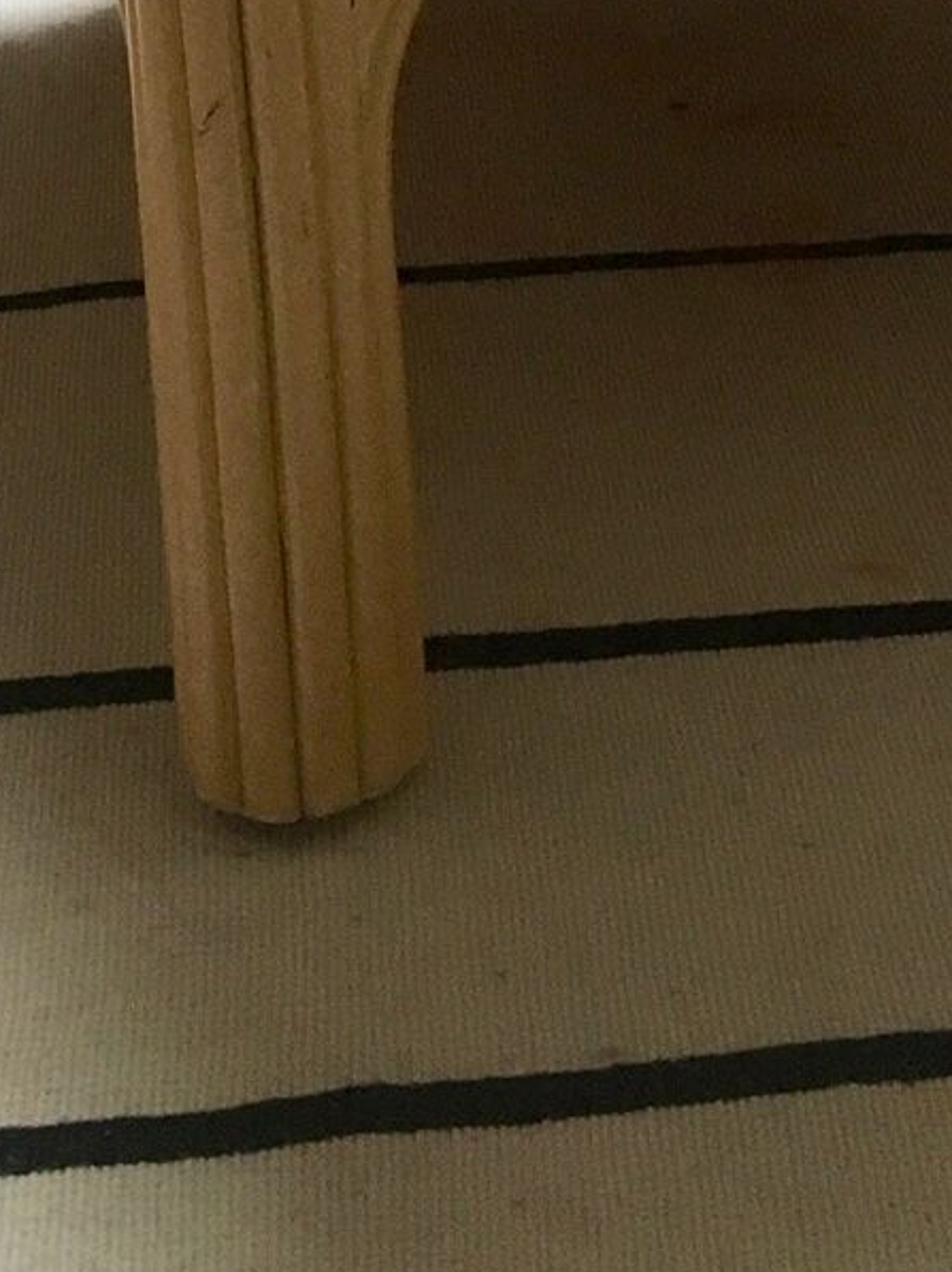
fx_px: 3597
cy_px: -678
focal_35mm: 98
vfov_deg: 17.8
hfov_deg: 14.9
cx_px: 831
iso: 125
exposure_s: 1/33
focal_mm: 4.15
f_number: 2.2
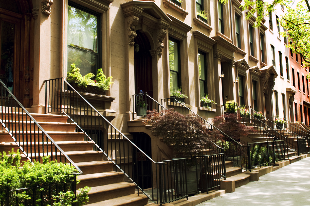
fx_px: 310
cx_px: 155
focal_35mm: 36
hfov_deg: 53.2
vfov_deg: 36.8
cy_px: 103
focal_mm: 24
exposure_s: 1/50
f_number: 8
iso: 200
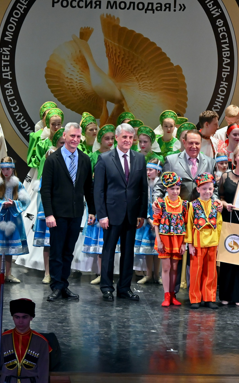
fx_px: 2228
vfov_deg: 9.8
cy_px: 192
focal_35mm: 214
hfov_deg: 6.1
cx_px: 181
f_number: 5.6
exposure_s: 1/180
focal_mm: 93
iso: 800
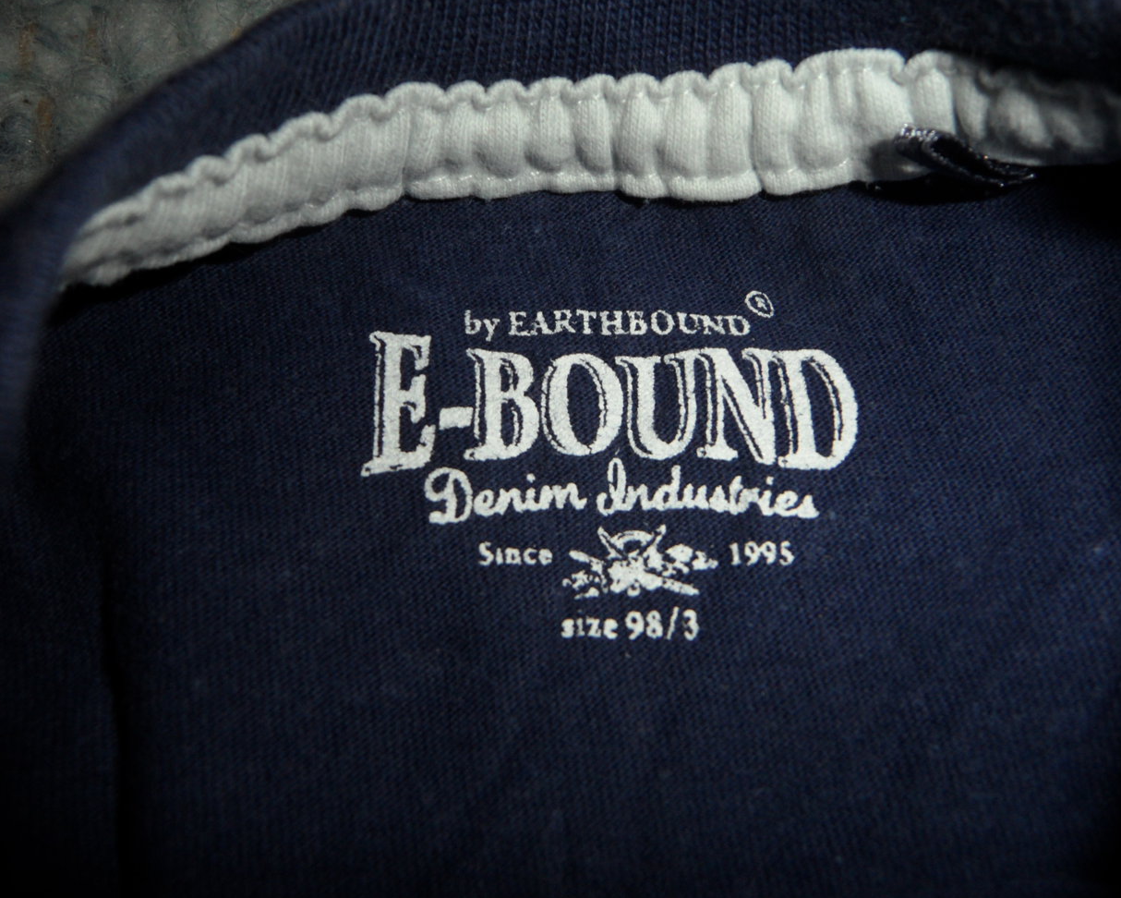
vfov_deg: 48.5
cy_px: 453
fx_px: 996
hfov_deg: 58.7
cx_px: 601
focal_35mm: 30
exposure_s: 1/10
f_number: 8.8
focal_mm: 4.8
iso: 100
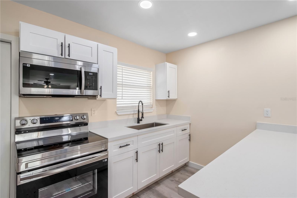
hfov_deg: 95.0
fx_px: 136
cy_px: 99
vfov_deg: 72.0
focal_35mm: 16
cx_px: 148
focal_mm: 11
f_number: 9
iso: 250
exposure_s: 1/30
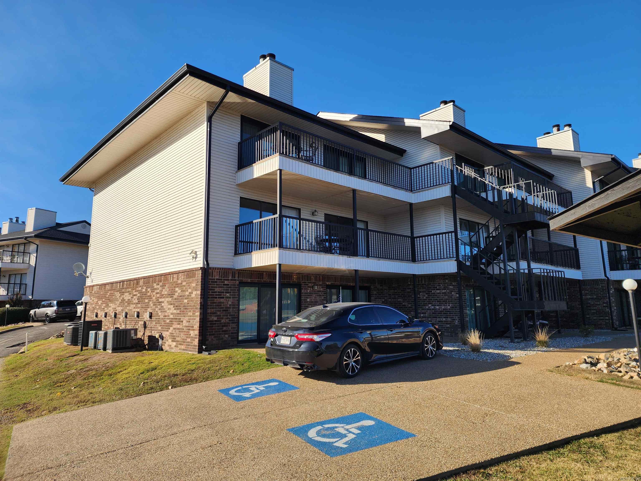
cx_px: 320
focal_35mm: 23
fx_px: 426
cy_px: 240
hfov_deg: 73.9
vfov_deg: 58.9
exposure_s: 1/784
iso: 12
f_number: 1.8
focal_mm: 6.4
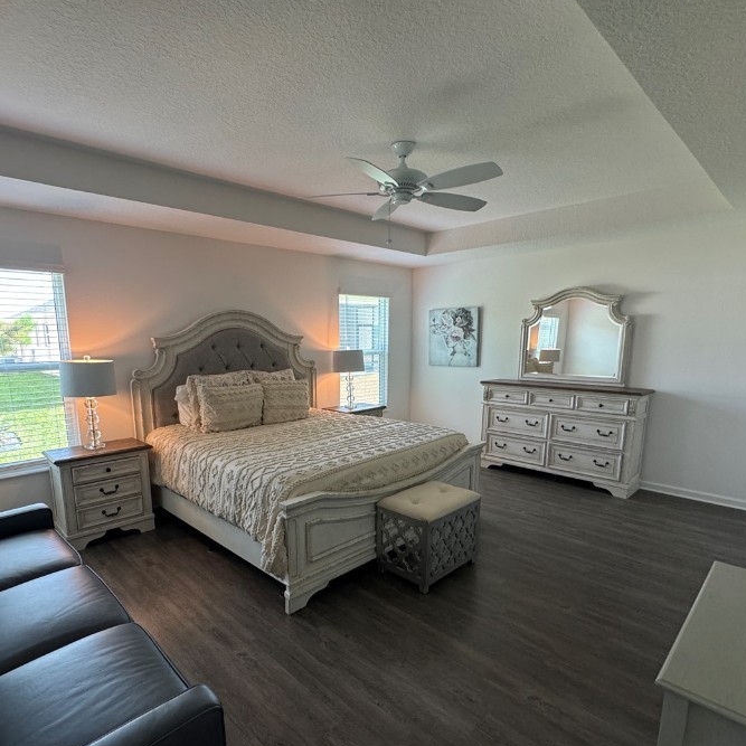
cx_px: 340
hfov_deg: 77.5
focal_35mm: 19
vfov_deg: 77.4
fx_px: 463
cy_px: 418
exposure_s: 1/120
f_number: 2.2
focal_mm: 2.22
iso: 250
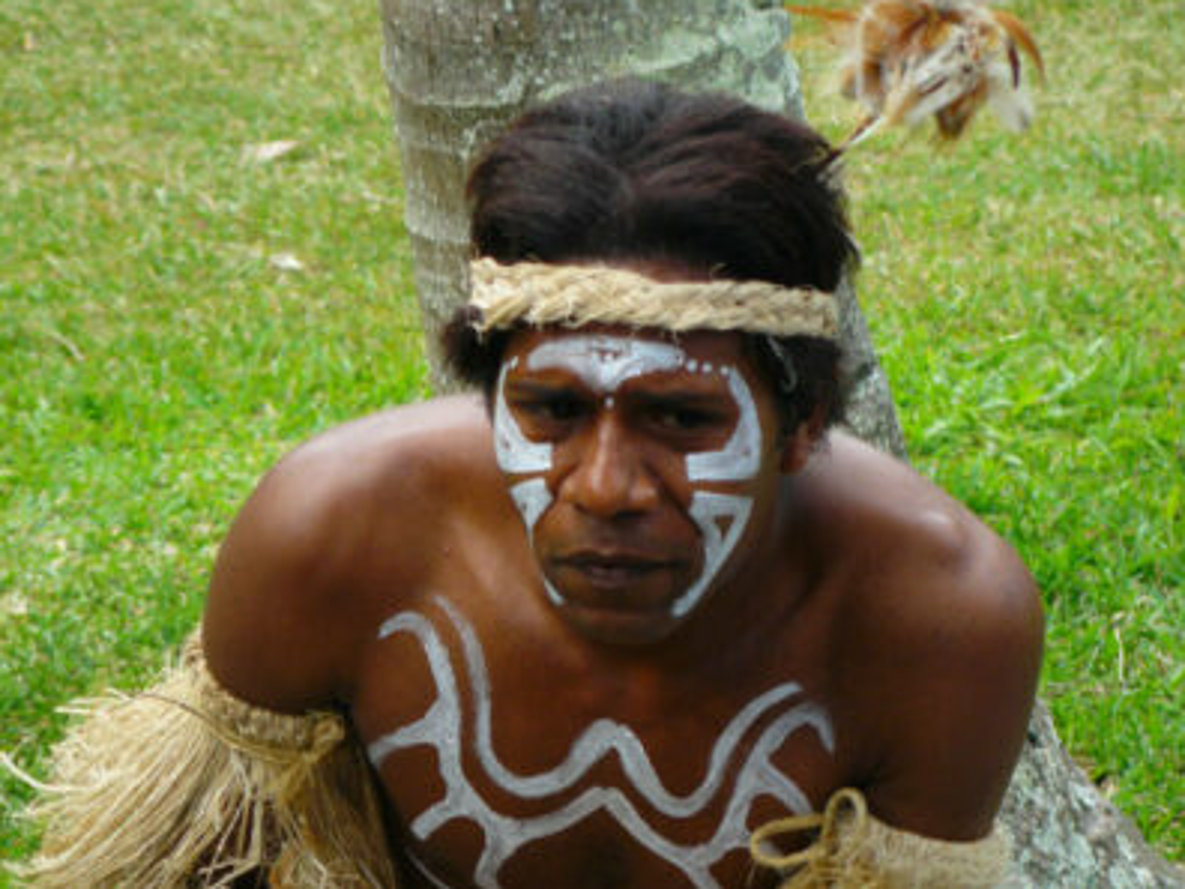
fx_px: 6299
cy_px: 446
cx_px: 592
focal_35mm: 184
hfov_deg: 10.7
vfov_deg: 8.1
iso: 100
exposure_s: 1/100
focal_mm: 30.4
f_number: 3.6
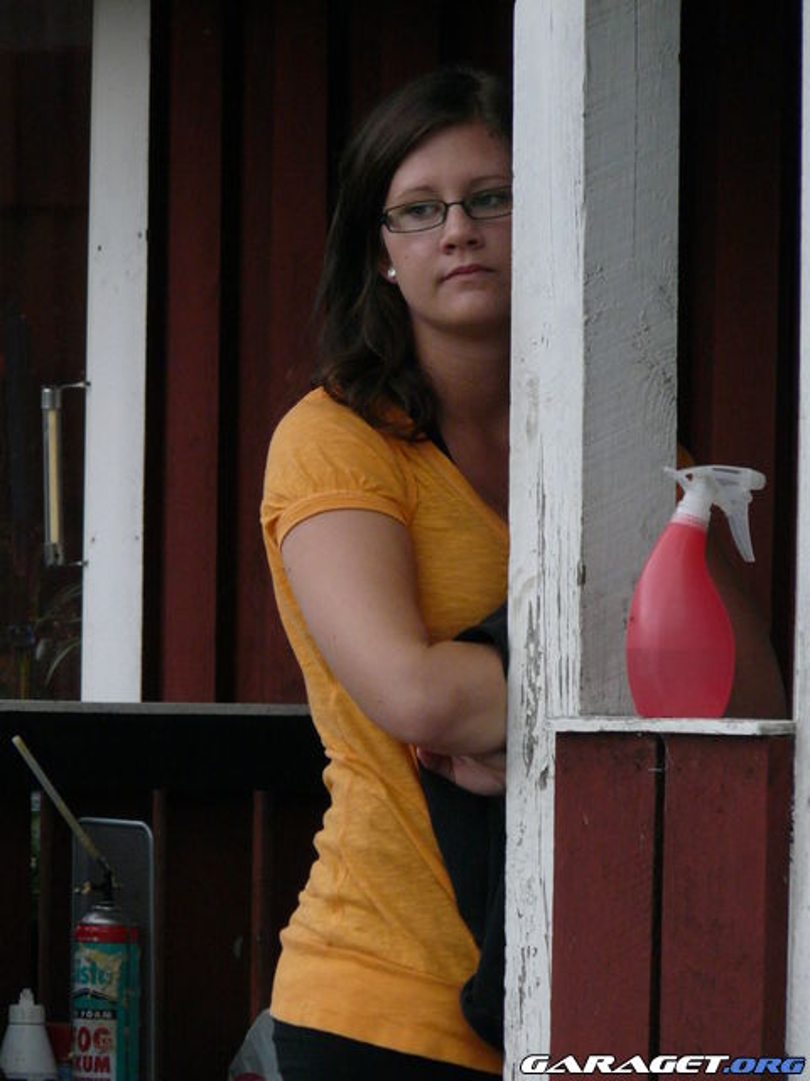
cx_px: 405
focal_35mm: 343
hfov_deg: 4.3
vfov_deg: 5.8
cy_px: 540
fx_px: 10701
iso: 320
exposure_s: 1/400
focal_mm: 56.4
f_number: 4
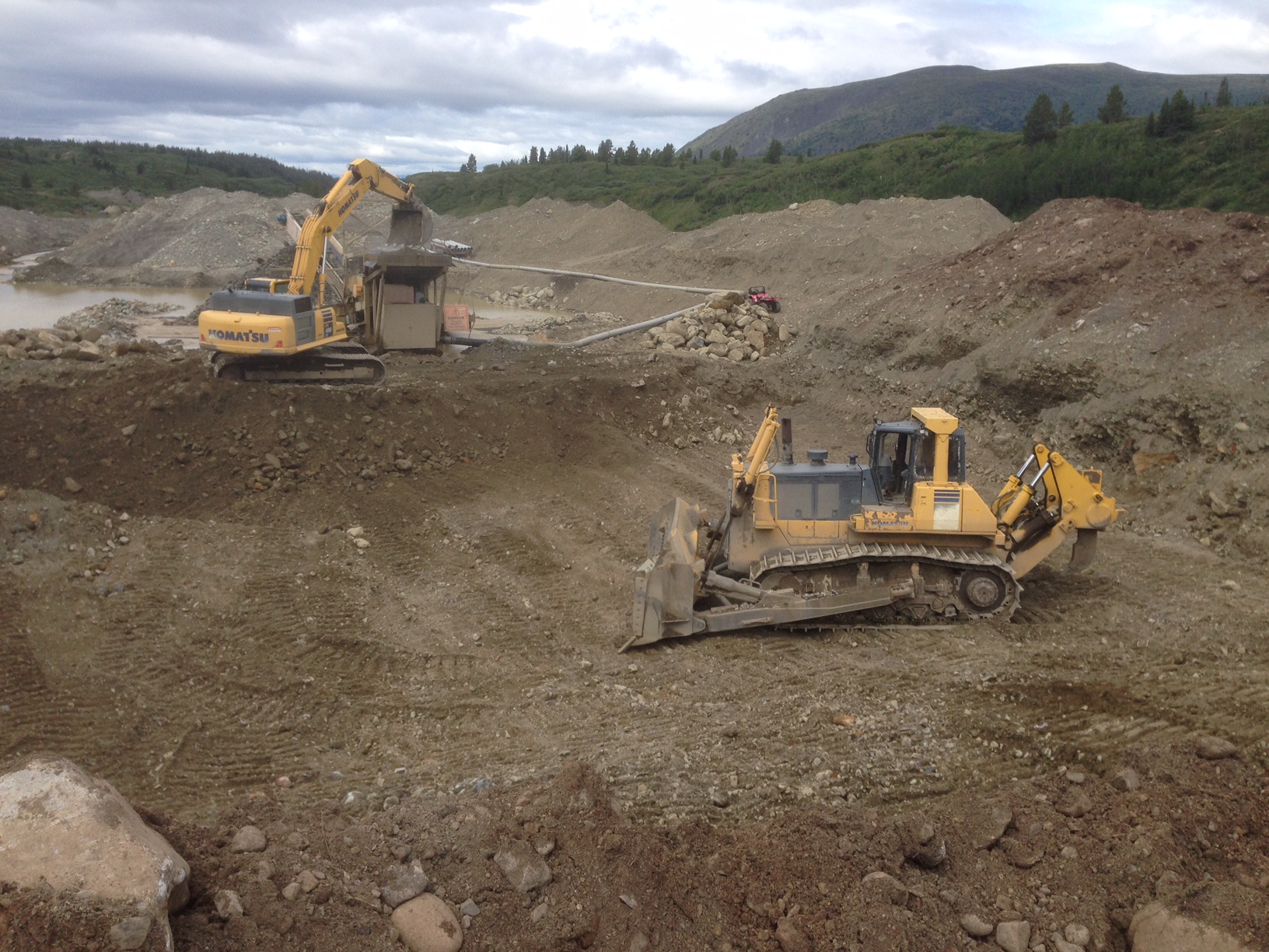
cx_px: 634
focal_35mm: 33
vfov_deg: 42.9
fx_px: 1210
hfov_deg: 55.4
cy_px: 476
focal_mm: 4.12
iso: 50
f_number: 2.4
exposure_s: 1/1153
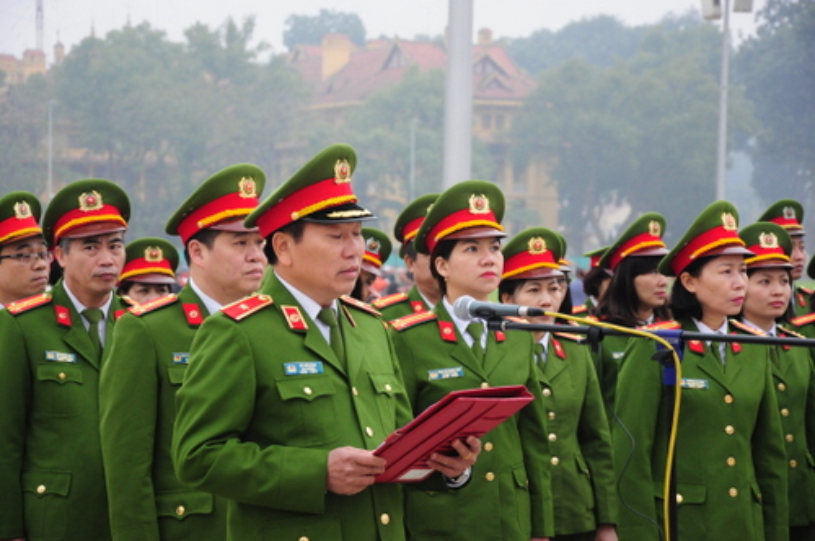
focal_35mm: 112
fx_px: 2544
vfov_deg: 12.1
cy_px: 270
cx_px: 408
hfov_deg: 18.2
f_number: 5.6
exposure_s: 1/125
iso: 1000
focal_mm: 75
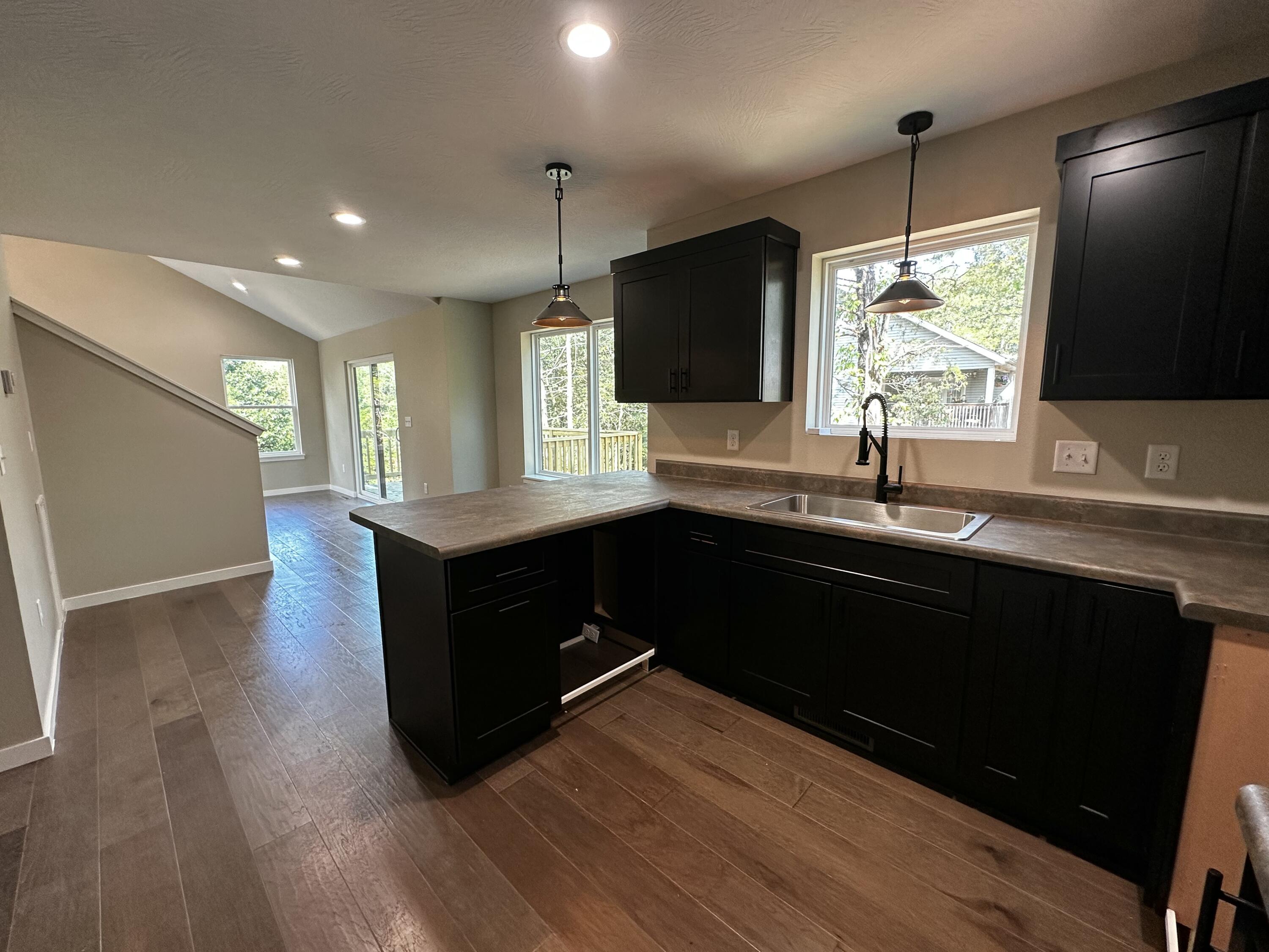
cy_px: 476
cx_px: 634
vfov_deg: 85.7
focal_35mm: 14
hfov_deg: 102.1
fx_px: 513
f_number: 2.2
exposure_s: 1/120
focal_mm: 2.22
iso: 200
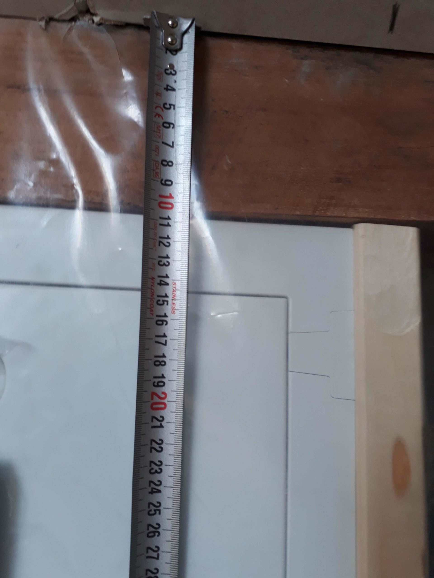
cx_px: 217
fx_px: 451
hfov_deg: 51.4
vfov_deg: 65.3
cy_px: 289
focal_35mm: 27
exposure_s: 1/50
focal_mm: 3.6
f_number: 1.9
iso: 50
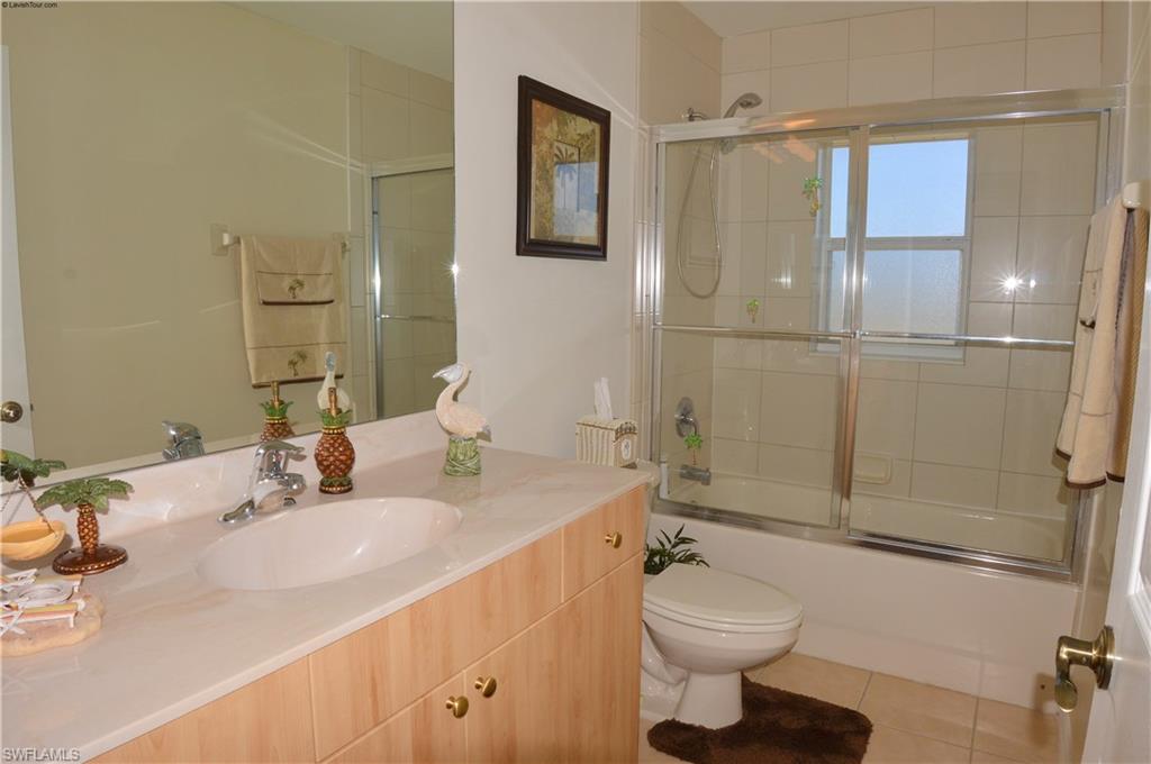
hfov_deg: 77.4
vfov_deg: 56.0
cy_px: 382
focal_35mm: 22
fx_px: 718
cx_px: 576
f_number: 13
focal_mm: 15
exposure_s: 1/100
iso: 200
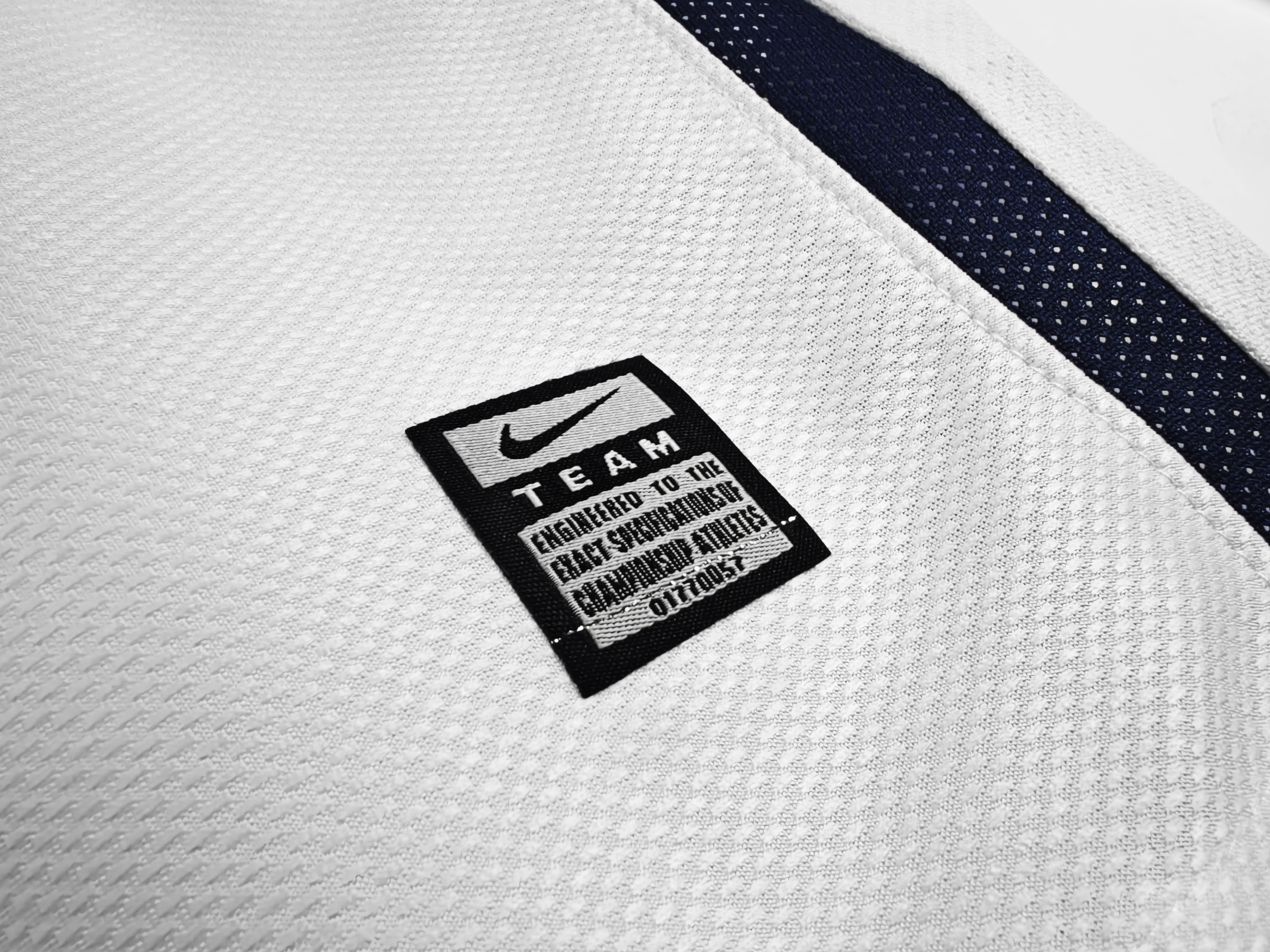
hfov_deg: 71.6
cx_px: 612
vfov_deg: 56.8
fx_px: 881
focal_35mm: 24
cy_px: 465
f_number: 2.2
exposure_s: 1/100
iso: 104
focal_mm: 2.59
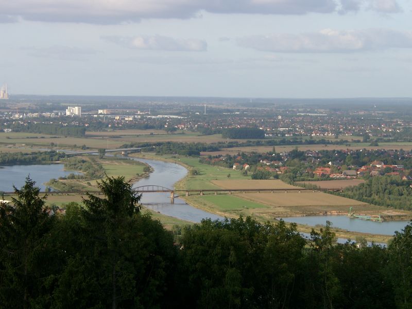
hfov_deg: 19.6
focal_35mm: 100
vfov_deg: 14.8
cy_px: 154
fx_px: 1190
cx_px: 206
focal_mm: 20.72
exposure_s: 1/275
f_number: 4
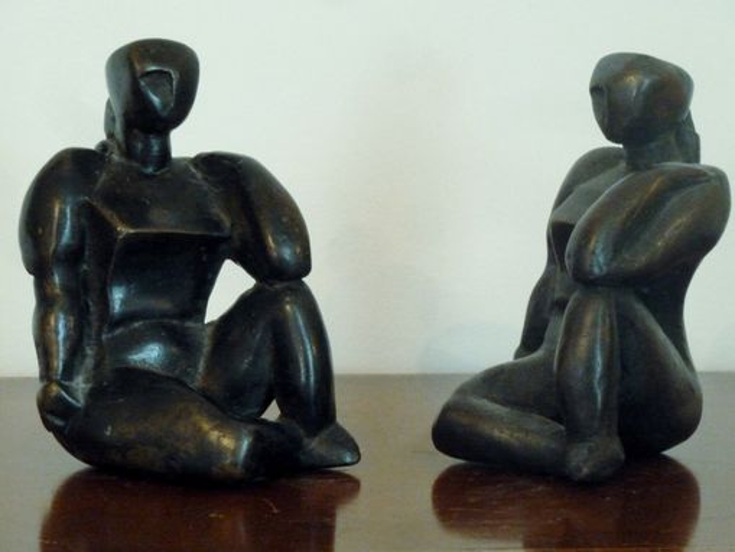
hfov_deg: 18.9
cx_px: 368
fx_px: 2209
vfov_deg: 14.2
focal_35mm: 104
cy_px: 276
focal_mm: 17
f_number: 4.3
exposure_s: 1/15
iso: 800
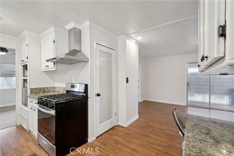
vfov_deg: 77.3
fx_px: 97
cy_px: 78
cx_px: 117
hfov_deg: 100.4
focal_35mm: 15
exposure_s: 1/10
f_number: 8
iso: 400
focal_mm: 15
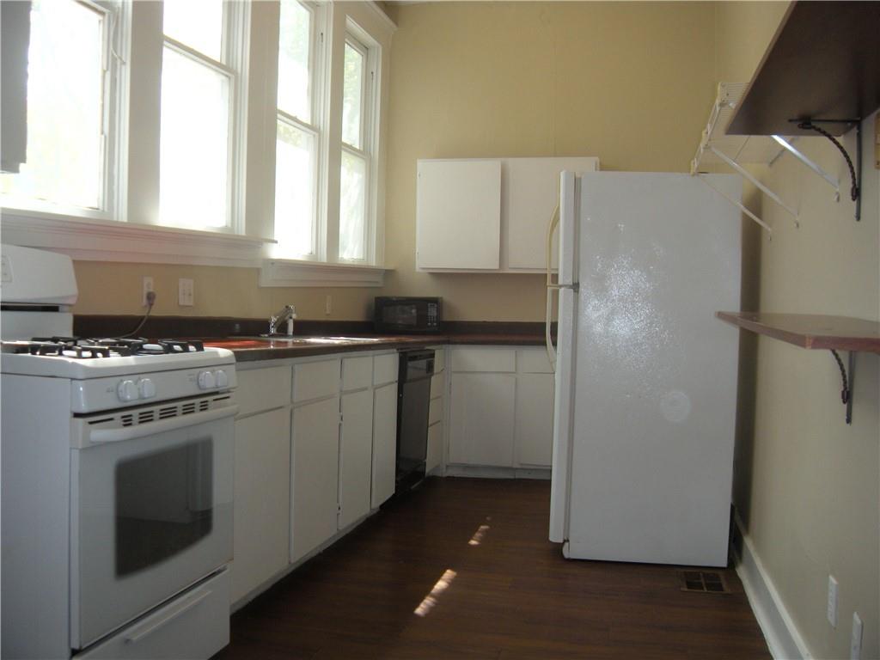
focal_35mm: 35
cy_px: 330
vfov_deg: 40.7
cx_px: 440
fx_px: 890
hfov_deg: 52.6
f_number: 3.8
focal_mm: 5.9
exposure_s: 1/55.3
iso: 105
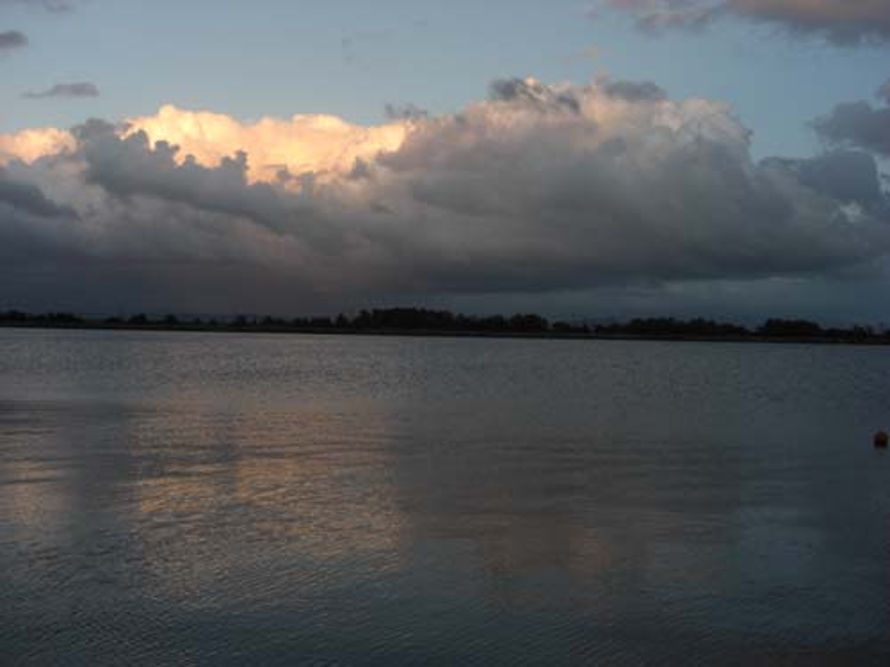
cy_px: 334
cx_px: 445
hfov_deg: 49.0
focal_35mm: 38
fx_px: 977
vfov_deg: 37.7
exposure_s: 1/250
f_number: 2.8
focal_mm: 7.9
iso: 80
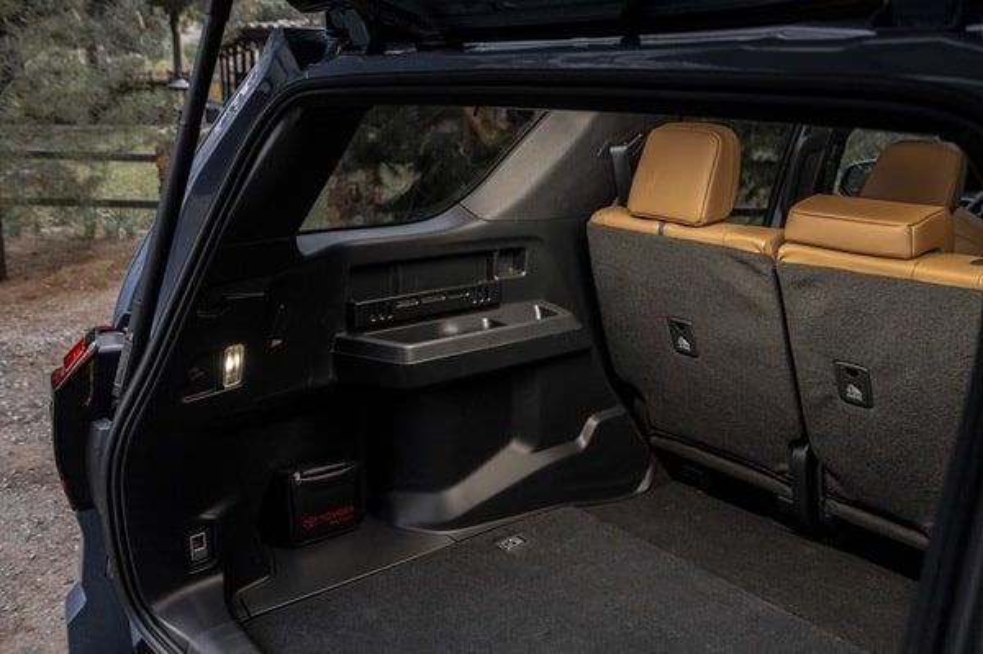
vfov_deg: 39.9
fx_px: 900
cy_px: 327
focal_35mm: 33
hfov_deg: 57.3
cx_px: 492
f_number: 4
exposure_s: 1/60
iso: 800
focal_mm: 33
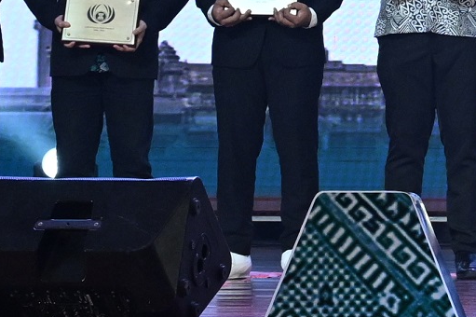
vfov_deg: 4.4
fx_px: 4136
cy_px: -100
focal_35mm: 313
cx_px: 1176
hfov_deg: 6.3
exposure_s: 1/250
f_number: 5.6
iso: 1600
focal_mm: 43
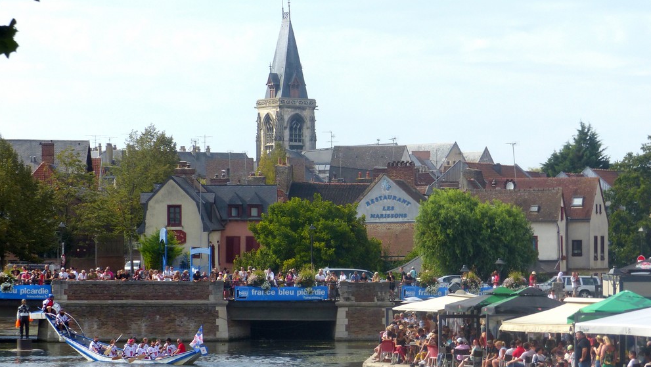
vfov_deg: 8.4
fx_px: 2486
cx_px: 326
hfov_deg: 14.9
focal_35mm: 144
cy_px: 171
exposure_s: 1/1300
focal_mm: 23.5
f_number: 4
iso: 100
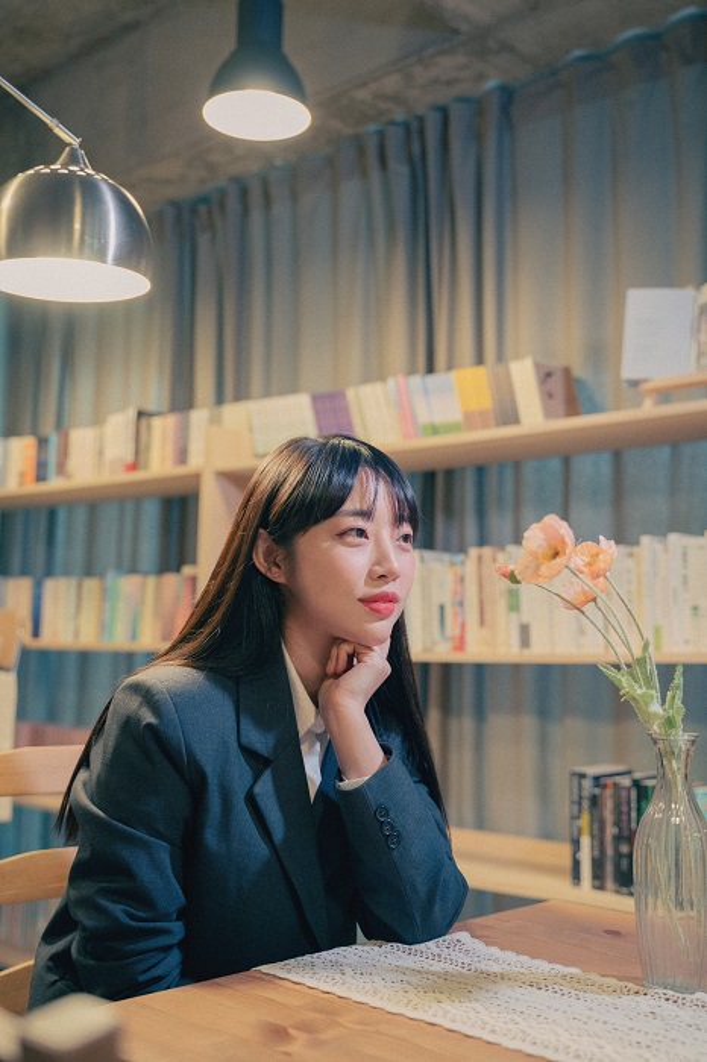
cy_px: 531
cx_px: 354
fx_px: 1179
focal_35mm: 40
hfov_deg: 33.4
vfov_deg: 48.5
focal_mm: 40
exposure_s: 1/125
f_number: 2.8
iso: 1600
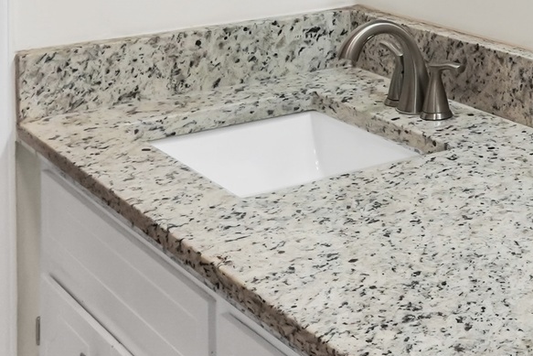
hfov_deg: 23.3
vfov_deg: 15.6
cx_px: 658
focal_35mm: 79
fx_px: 1170
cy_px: -220
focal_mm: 10
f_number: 4
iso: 400
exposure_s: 1/160
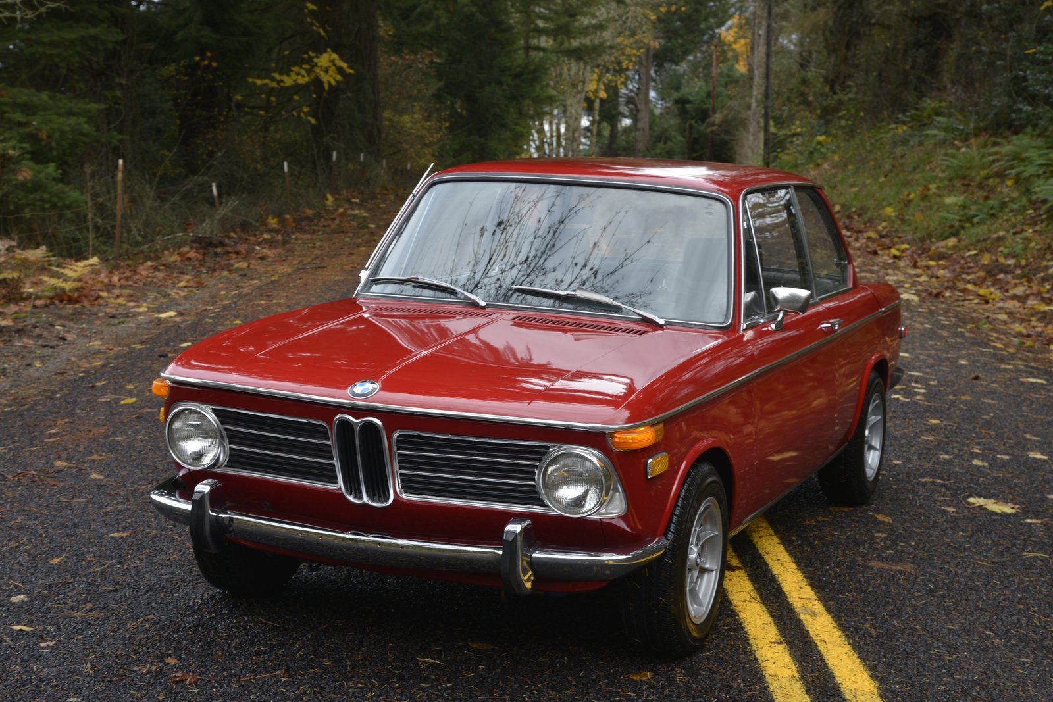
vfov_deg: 21.9
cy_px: 351
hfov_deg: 32.4
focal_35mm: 62
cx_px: 526
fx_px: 1814
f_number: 10
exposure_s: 1/80
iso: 400
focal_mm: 62
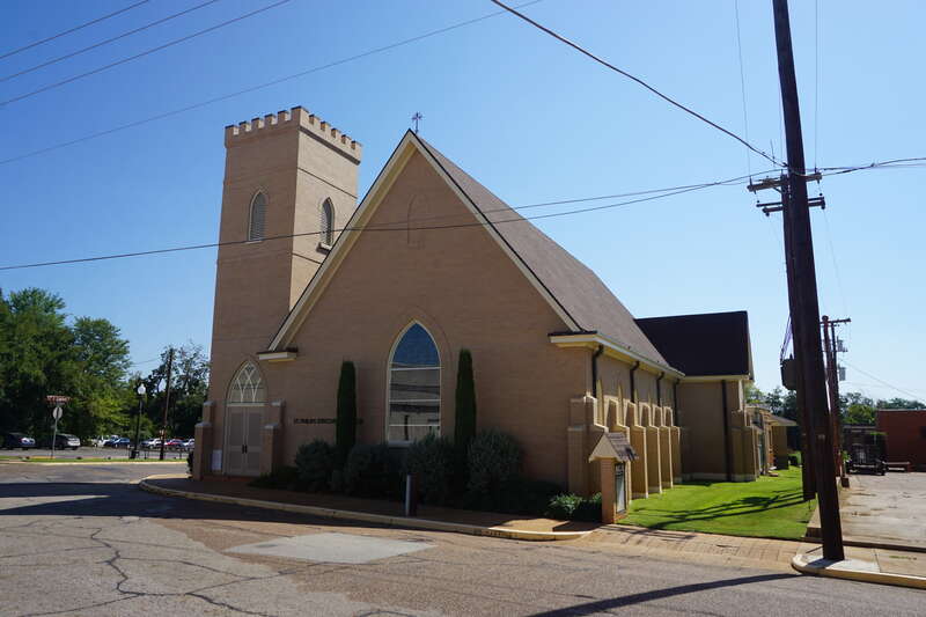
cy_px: 308
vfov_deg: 50.4
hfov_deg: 70.4
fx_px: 656
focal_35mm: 26
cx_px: 463
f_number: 11
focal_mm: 17
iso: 100
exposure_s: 1/160
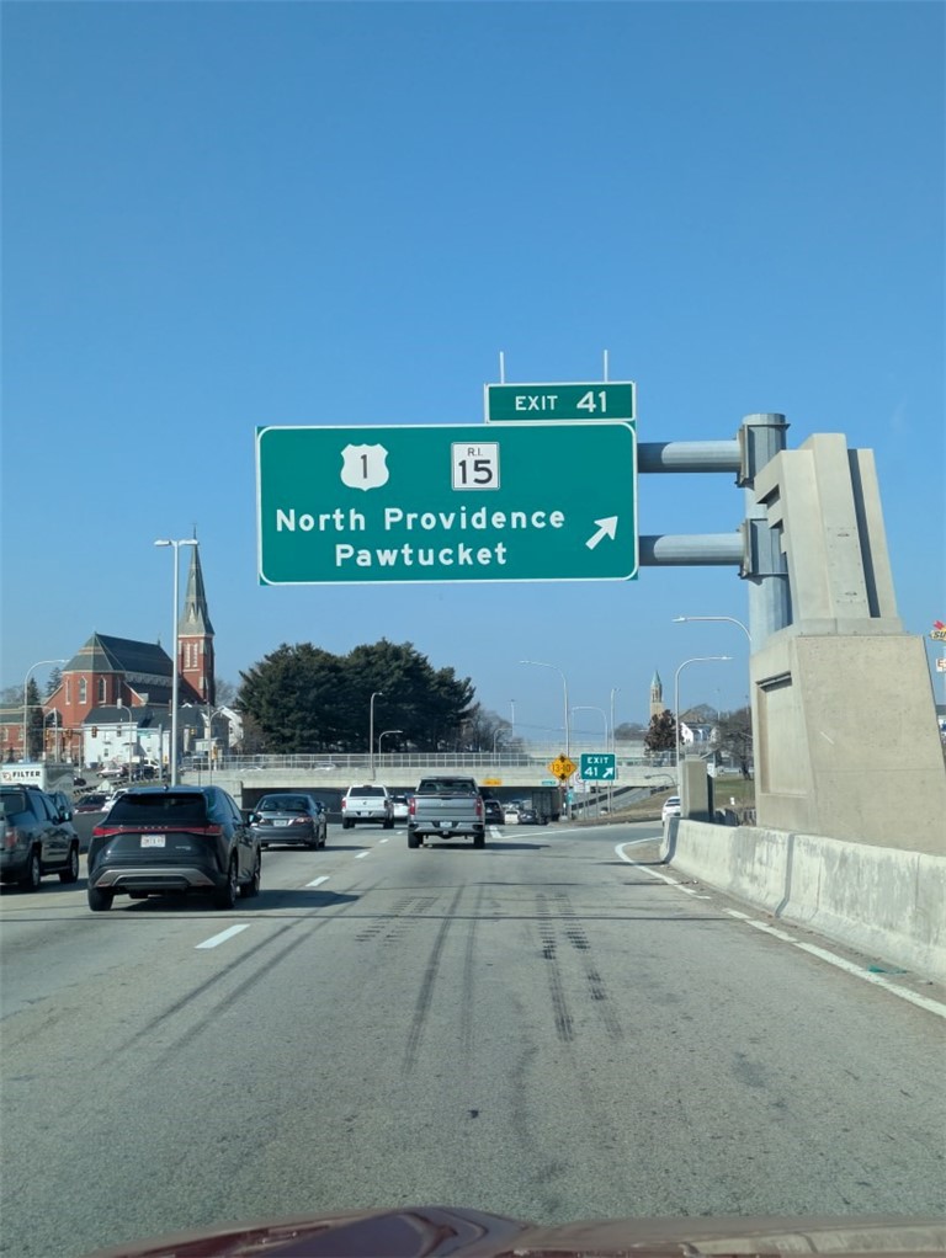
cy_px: 629
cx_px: 473
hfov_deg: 28.6
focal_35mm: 51
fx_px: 1856
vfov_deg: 37.5
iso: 47
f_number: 1.89
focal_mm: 5.43
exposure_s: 1/1372
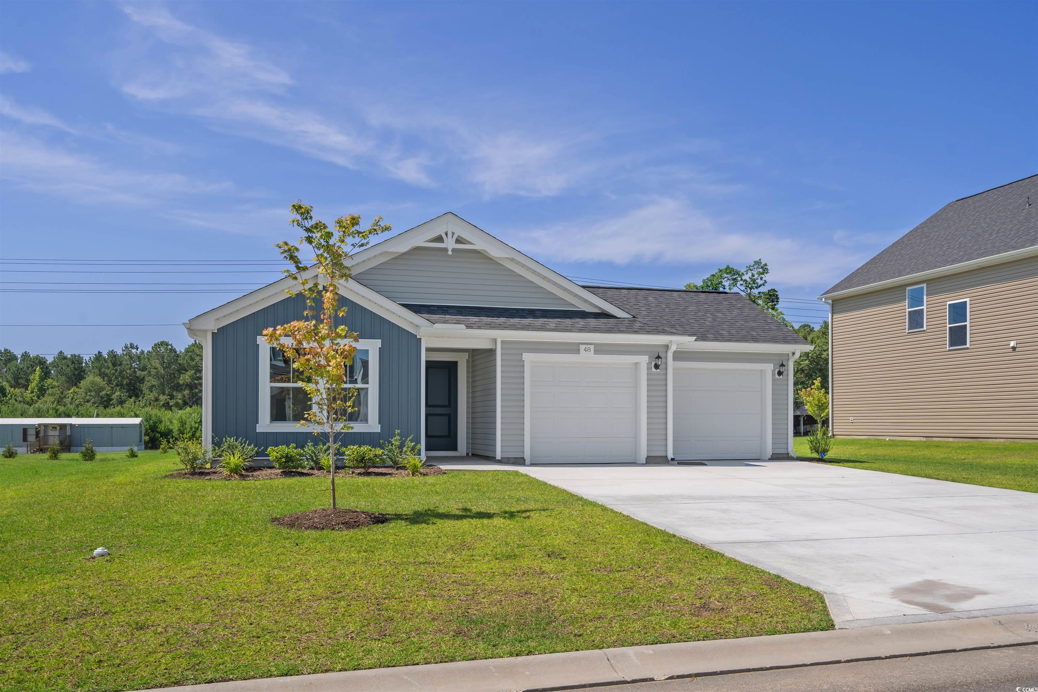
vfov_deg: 45.0
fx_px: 836
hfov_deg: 63.7
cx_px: 519
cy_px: 346
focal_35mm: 29
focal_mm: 29
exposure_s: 1/250
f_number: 8
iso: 160
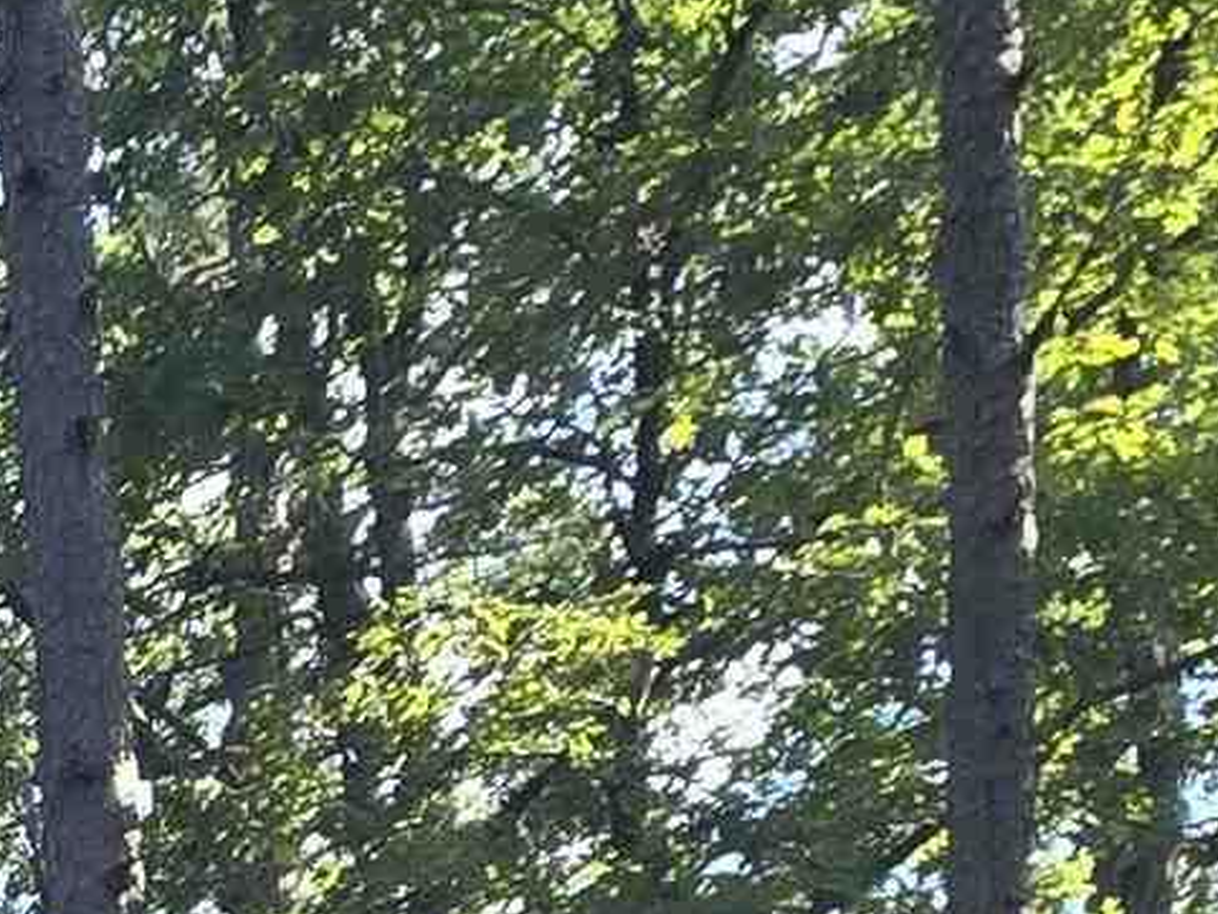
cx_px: -1760
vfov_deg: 12.6
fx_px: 2921
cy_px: 2360
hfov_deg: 14.5
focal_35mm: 83
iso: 50
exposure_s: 1/295
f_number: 2.2
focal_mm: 2.2
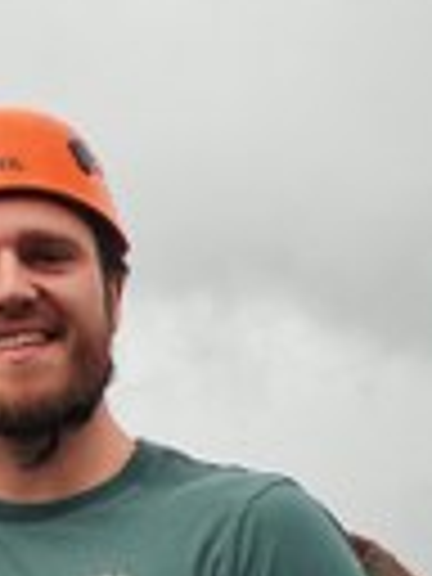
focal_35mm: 255
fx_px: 4243
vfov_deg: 7.8
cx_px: -346
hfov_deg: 5.7
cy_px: 148
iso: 50
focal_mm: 8.67
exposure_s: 1/910
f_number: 2.4
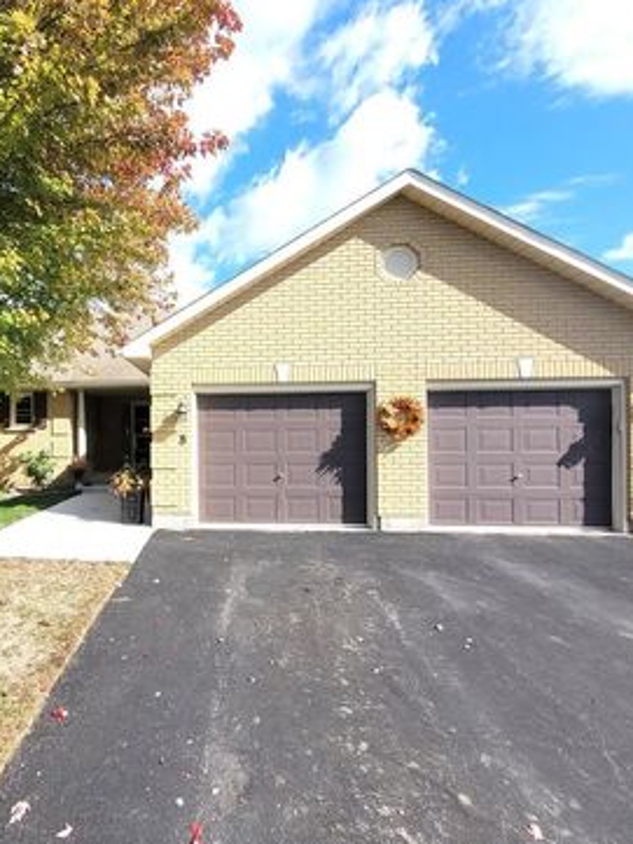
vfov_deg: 87.7
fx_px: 439
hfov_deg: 69.2
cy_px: 420
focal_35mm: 18
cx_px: 201
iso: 40
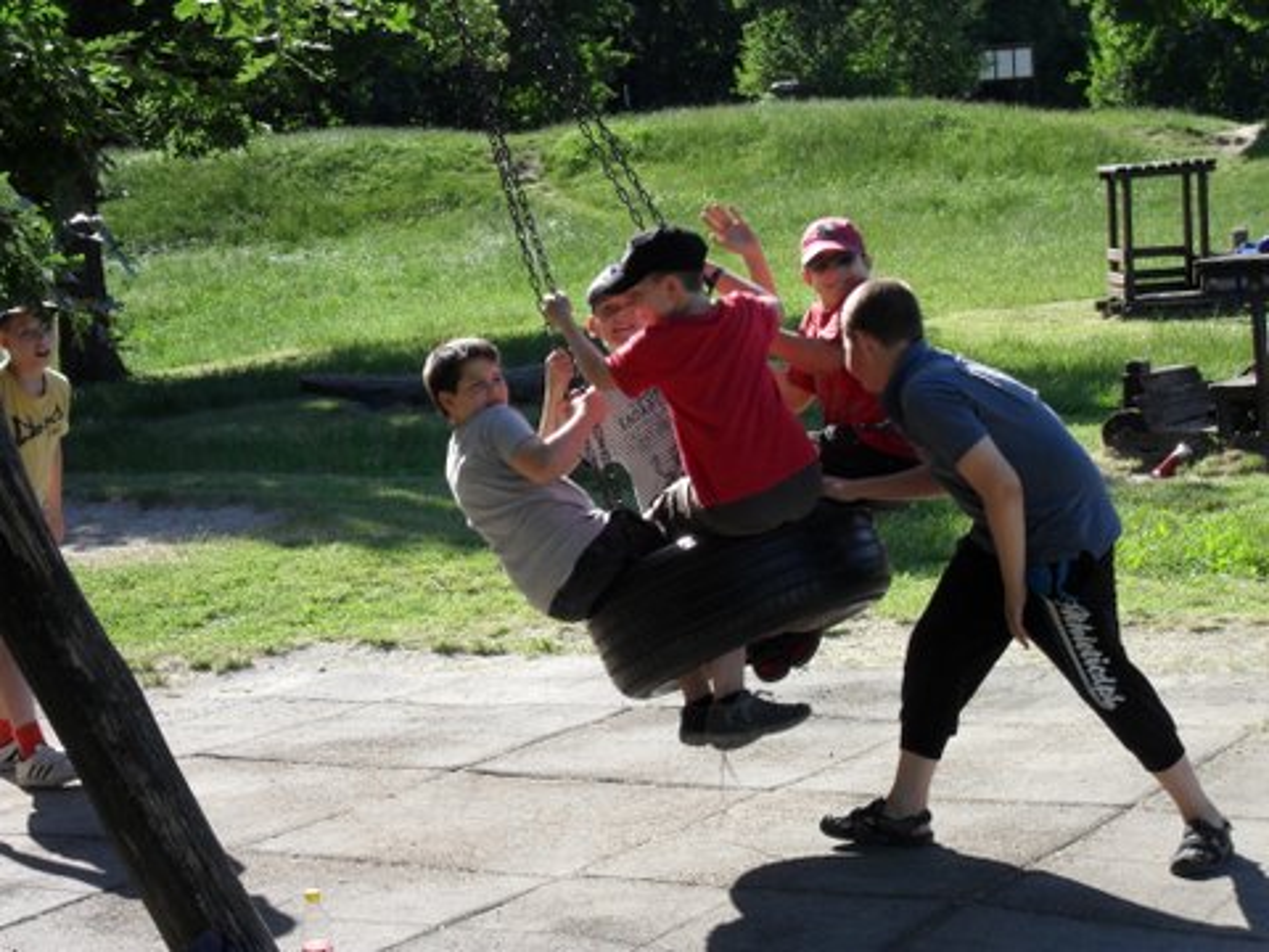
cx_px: 634
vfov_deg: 19.1
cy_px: 476
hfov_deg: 25.3
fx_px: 2823
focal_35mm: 77
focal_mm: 13.6
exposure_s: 1/250
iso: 100
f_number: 5
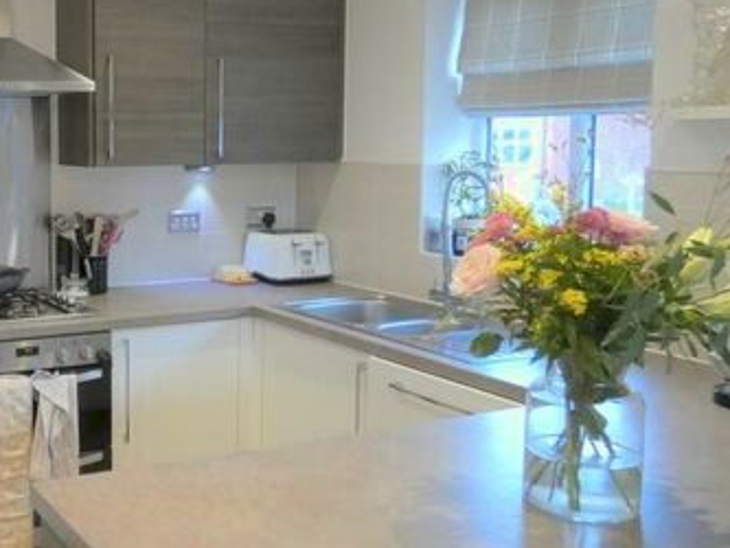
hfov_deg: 41.4
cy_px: 249
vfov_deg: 34.3
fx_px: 886
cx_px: 79
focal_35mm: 42
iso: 400
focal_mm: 3.6
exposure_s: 1/60
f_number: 2.8
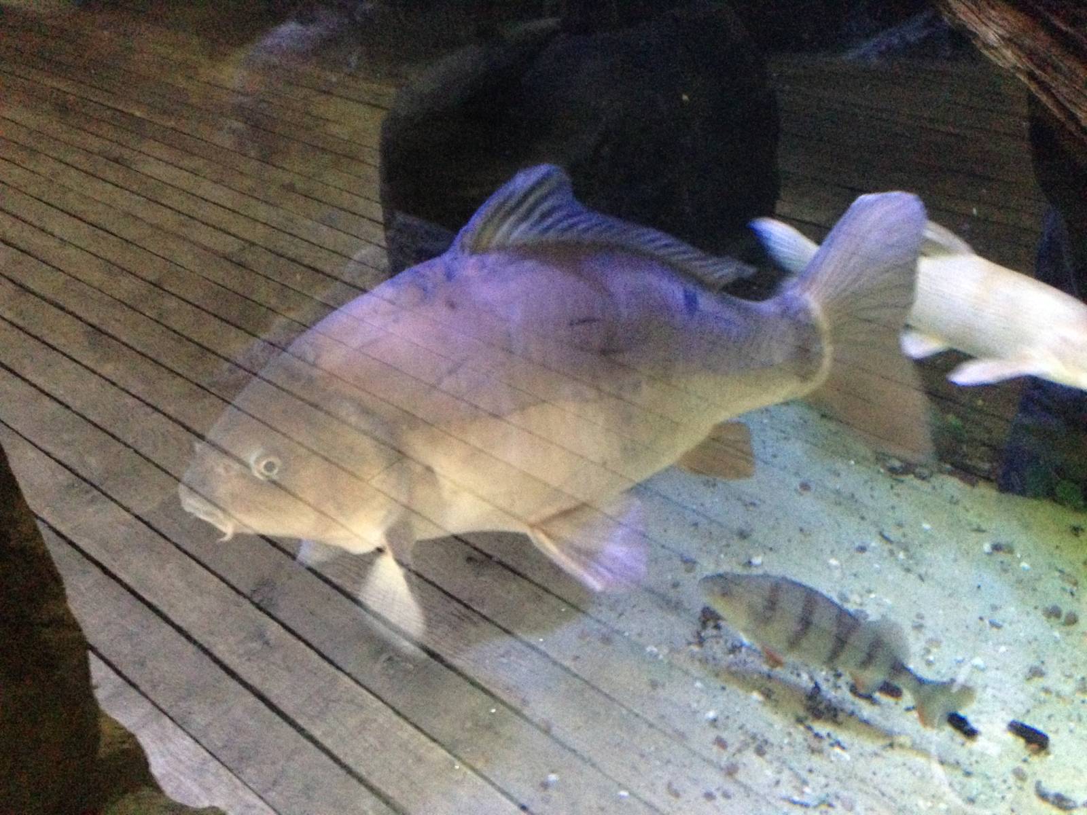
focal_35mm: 33
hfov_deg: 55.4
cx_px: 544
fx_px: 1036
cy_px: 408
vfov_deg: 42.9
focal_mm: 4.12
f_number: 2.4
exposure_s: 1/15
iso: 800
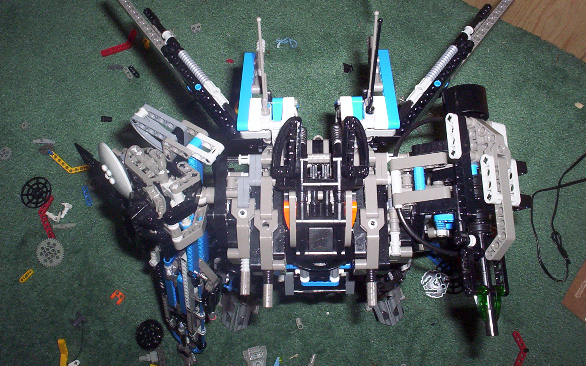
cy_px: 152
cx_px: 297
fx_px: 655
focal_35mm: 41
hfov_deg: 48.2
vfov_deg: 31.2
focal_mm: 4.99
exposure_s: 1/60
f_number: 4.5
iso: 140
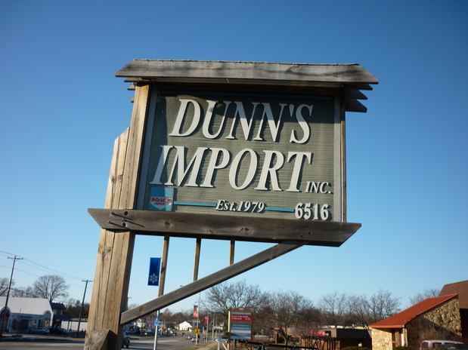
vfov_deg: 42.9
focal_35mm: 33
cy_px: 175
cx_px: 234
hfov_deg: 55.4
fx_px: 446
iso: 80
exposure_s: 1/1000
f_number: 2.8
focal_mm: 5.5
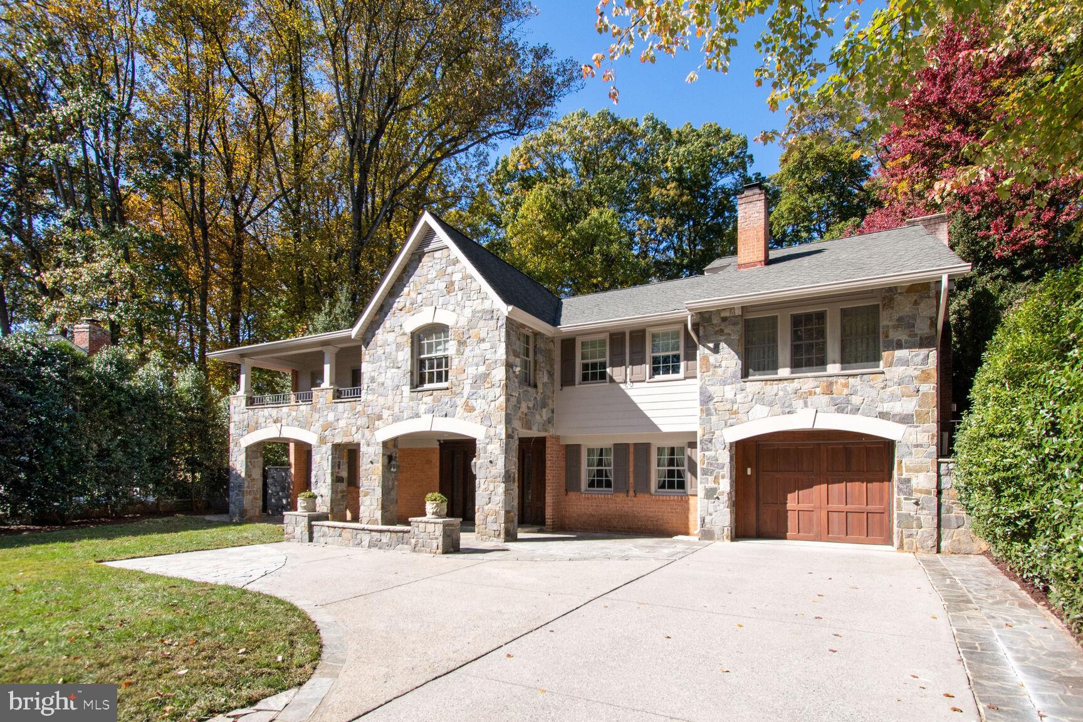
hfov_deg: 93.3
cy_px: 361
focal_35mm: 17
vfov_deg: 70.4
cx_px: 542
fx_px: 511
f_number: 9
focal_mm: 11.5
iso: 200
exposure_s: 1/500
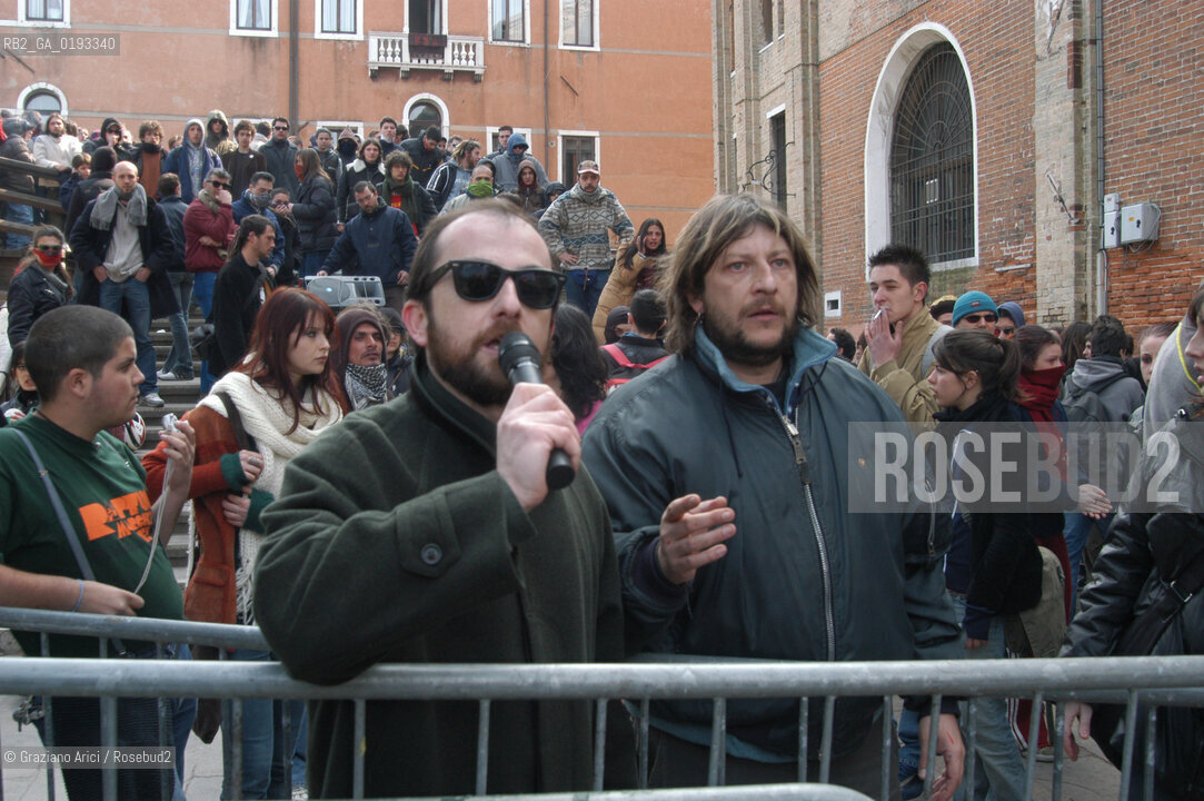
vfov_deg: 36.8
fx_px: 1203
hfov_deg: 53.2
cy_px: 400
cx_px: 602
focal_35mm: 36
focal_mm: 24
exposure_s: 1/180
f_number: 7.1
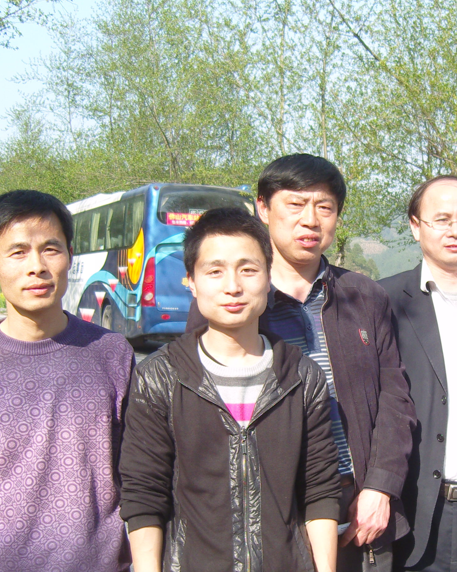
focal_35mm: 60
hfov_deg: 24.9
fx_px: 1014
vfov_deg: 31.3
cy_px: 350
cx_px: 377
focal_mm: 7.3
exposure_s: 1/500
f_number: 2.8
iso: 100
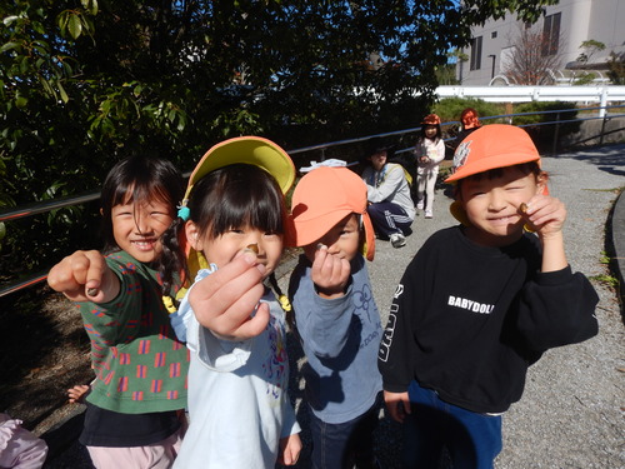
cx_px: 312
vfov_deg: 56.8
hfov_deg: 71.6
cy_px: 234
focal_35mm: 24
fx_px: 433
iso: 125
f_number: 4.1
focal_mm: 4.3
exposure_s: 1/1500
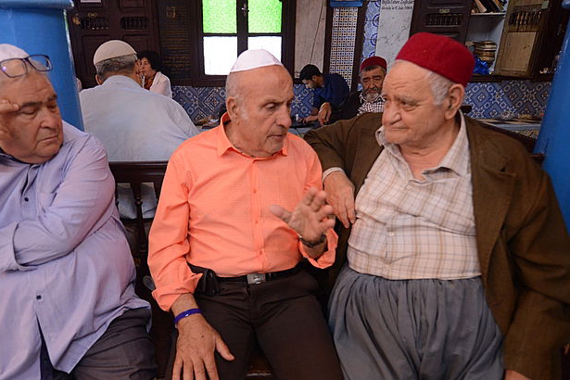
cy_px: 216
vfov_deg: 49.4
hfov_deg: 69.0
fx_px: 412
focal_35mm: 26
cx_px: 244
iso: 2000
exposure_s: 1/80
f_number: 3.2
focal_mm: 20
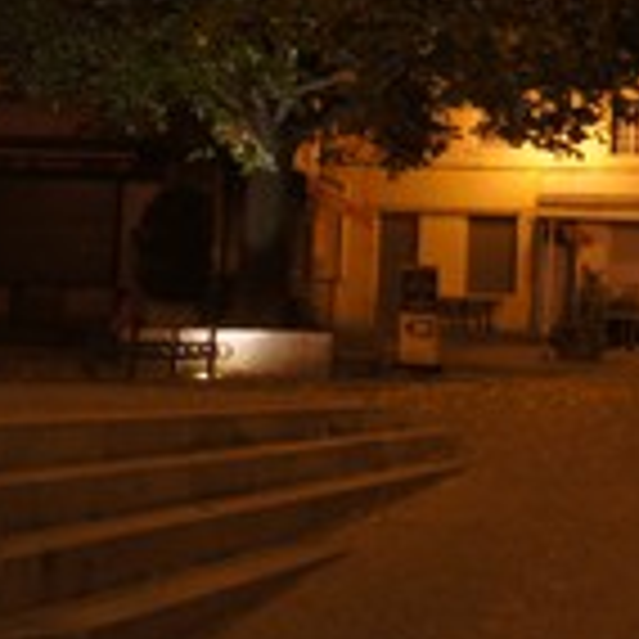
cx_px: 972
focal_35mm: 74
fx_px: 1545
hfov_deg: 20.0
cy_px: 164
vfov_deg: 23.1
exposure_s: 1/30
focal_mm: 18
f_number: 3.5
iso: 1250
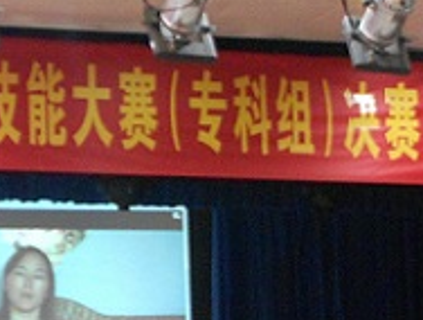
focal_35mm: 154
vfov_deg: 9.6
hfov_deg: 12.7
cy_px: 375
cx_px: 405
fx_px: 1887
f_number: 4.5
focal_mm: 9
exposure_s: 1/5
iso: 400
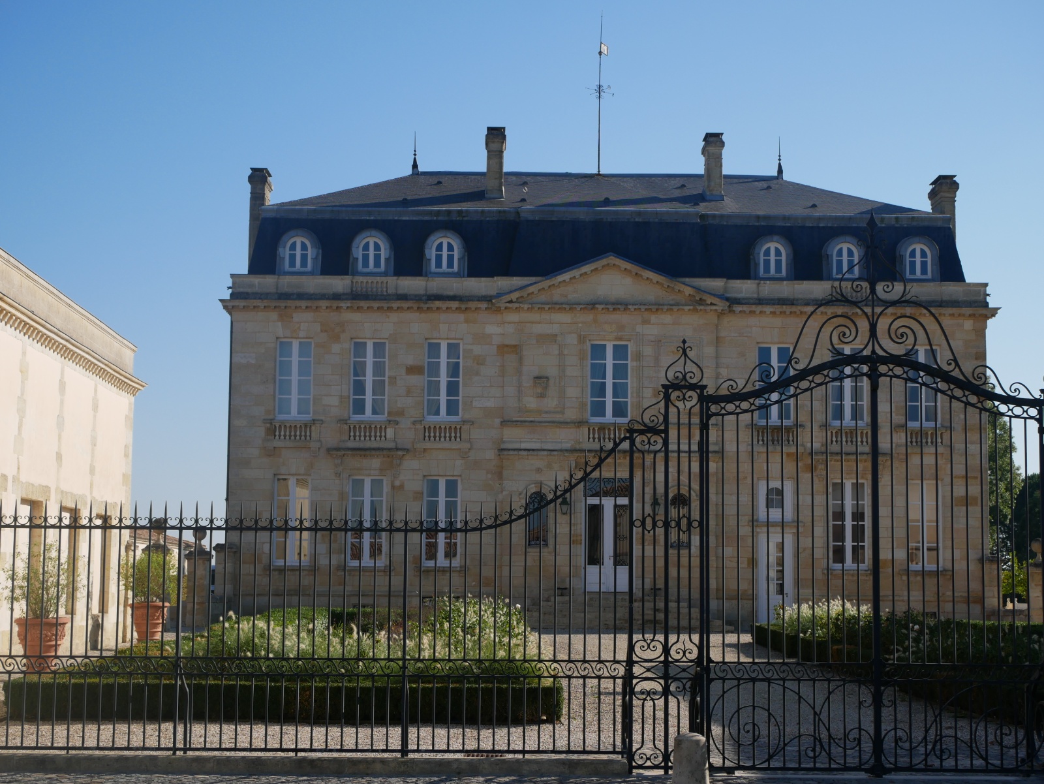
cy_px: 392
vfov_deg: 24.4
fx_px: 1810
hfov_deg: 32.2
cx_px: 522
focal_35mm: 60
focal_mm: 30
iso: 200
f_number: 7.1
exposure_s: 1/640
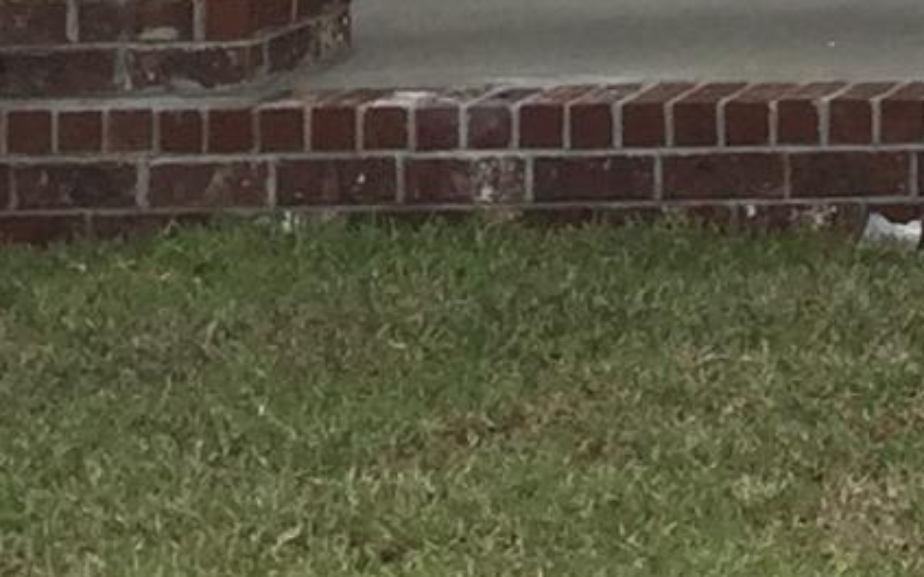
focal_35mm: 218
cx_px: 2259
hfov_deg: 8.7
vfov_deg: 5.7
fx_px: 5487
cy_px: -920
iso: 32
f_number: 2.2
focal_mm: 4.15
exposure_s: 1/1163
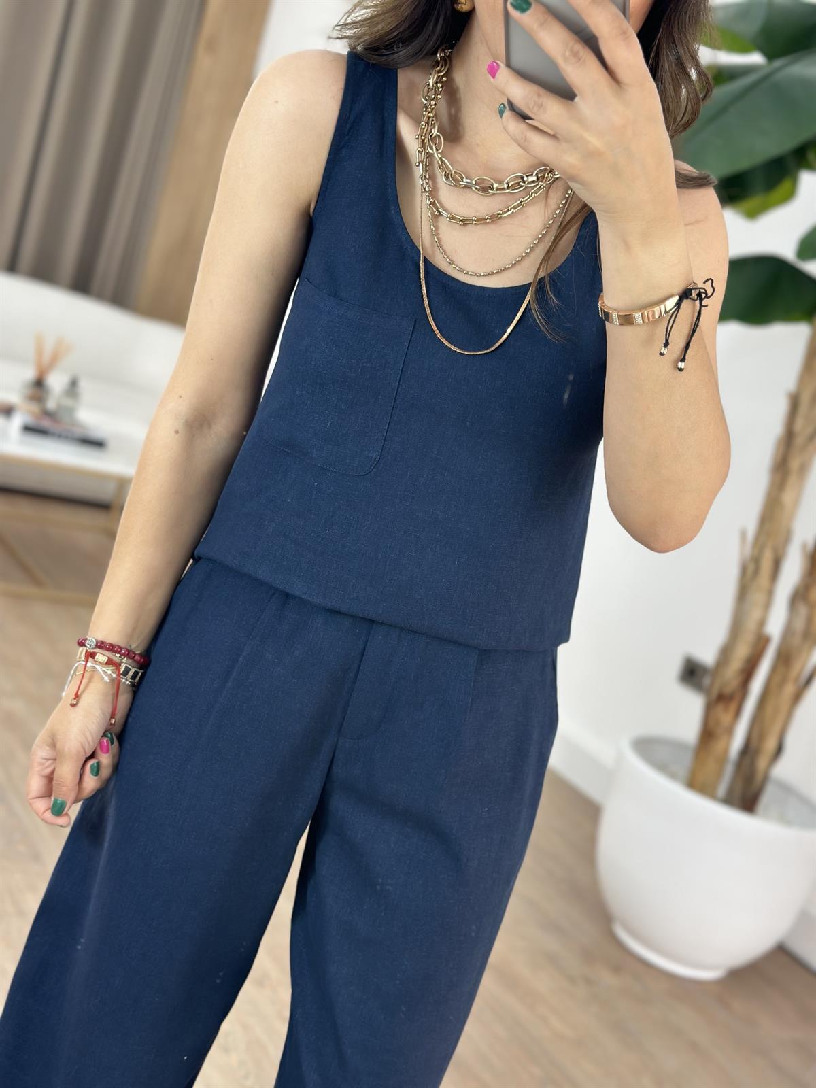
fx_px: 1509
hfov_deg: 30.3
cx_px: 408
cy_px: 544
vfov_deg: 39.7
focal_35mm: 48
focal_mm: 6.86
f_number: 1.78
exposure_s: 1/100
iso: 64
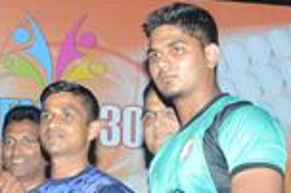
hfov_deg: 15.8
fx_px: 1034
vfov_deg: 10.1
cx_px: 11
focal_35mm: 128
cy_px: 344
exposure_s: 1/80
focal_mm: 20
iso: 400
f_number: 5.6
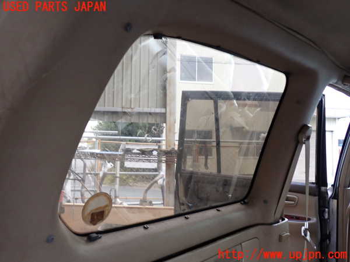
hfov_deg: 60.0
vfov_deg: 46.8
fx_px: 303
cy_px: 131
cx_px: 175
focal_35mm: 30
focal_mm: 5.4
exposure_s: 1/30
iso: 200
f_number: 2.3
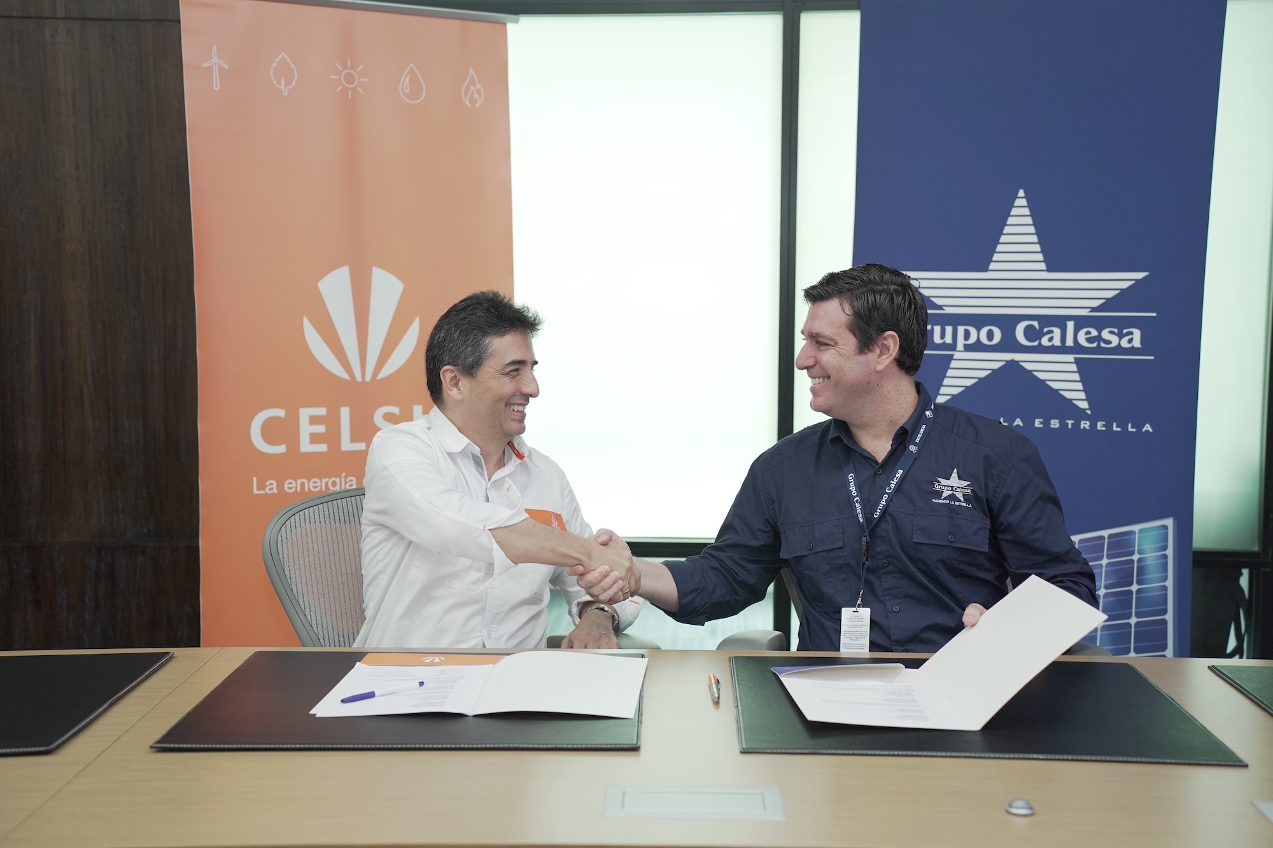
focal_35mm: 43
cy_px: 424
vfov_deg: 31.2
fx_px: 1520
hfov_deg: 45.4
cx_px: 636
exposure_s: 1/160
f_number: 2.8
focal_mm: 43
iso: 1600
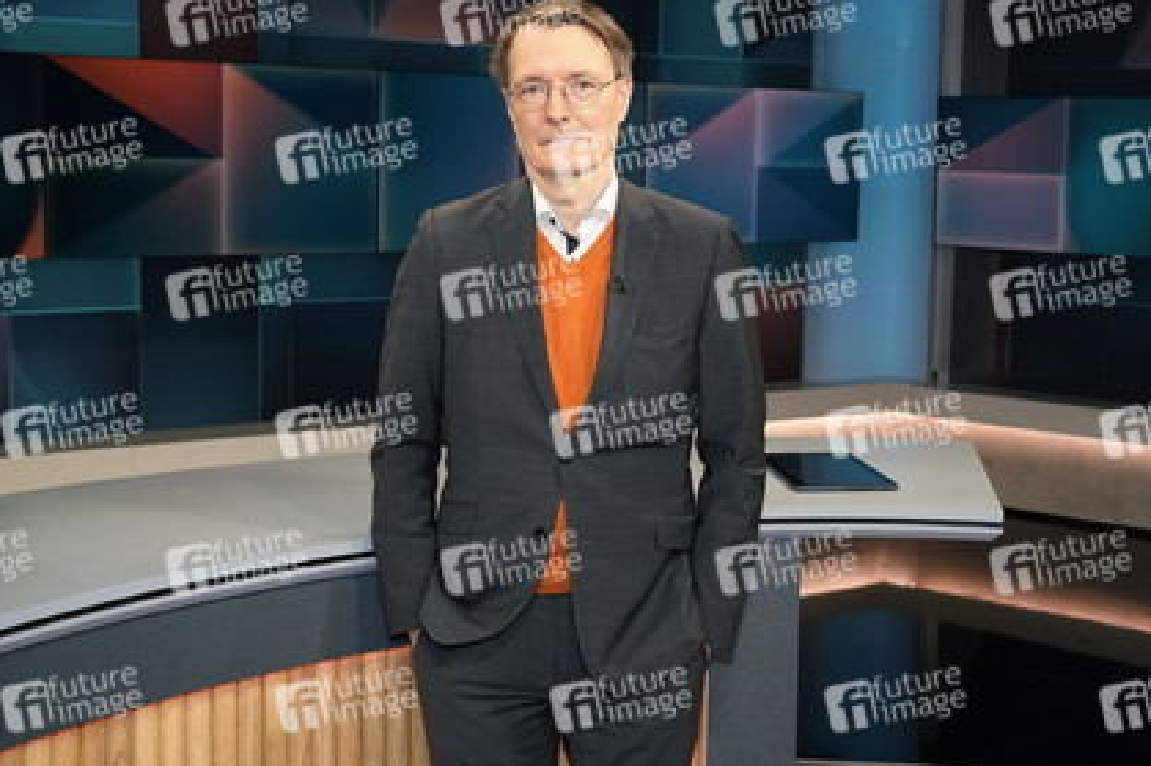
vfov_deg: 31.9
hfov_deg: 46.4
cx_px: 548
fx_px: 1342
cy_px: 357
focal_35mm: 42
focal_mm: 39
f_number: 5.6
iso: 2000
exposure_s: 1/125
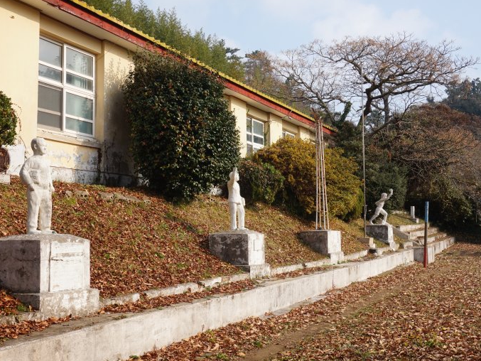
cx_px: 234
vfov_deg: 33.9
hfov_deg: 44.2
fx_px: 592
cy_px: 186
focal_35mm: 43
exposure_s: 1/100
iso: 100
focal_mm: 25
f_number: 11
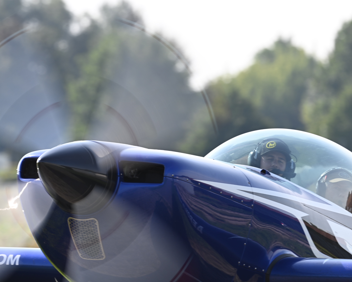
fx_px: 5886
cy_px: 141
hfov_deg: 3.4
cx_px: 174
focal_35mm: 565
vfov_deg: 2.7
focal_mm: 500
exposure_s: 1/125
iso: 100
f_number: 9
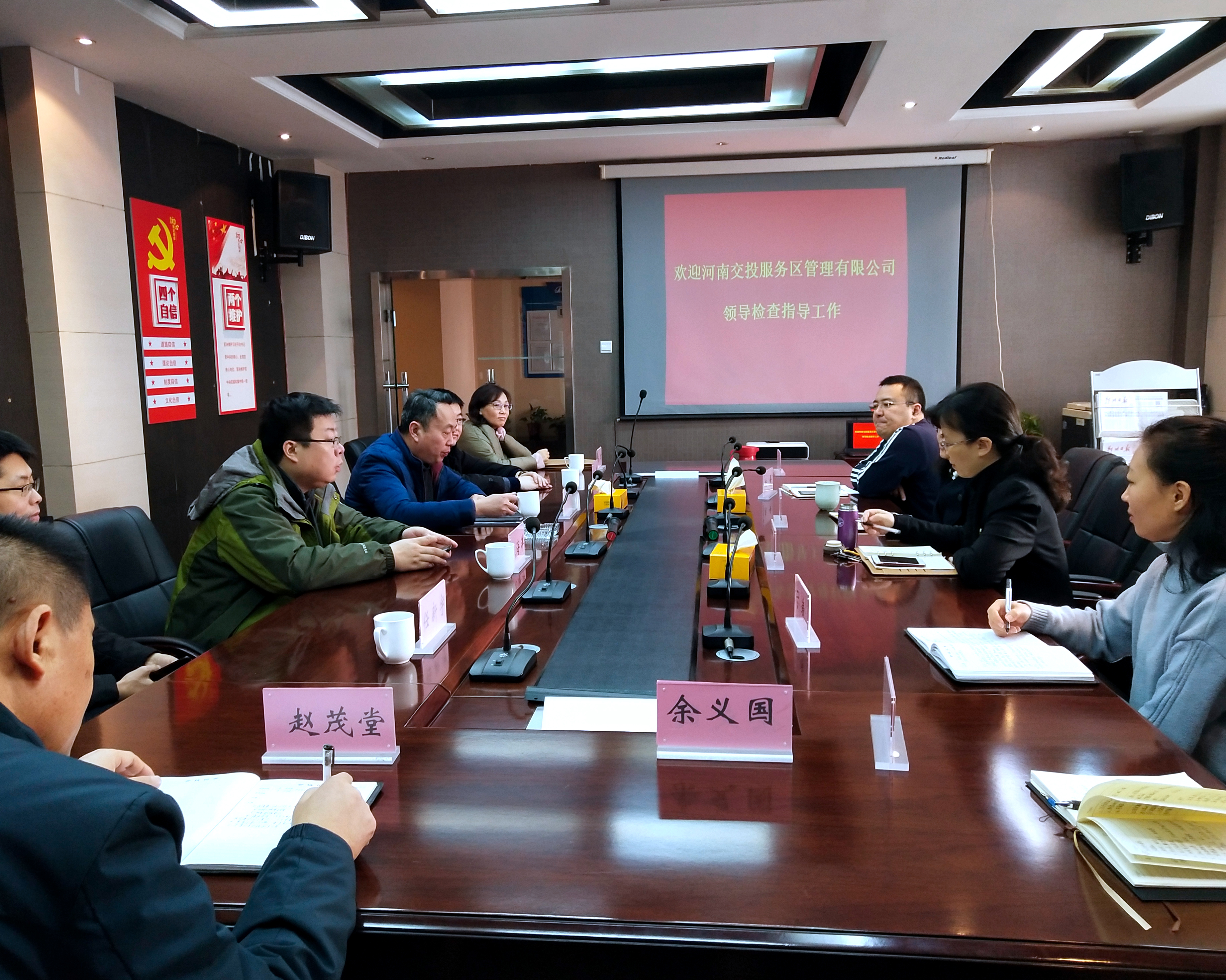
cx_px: 597
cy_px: 498
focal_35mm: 32
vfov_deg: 45.8
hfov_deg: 55.7
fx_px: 1161
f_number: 1.8
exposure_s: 1/50
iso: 301
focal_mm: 3.95
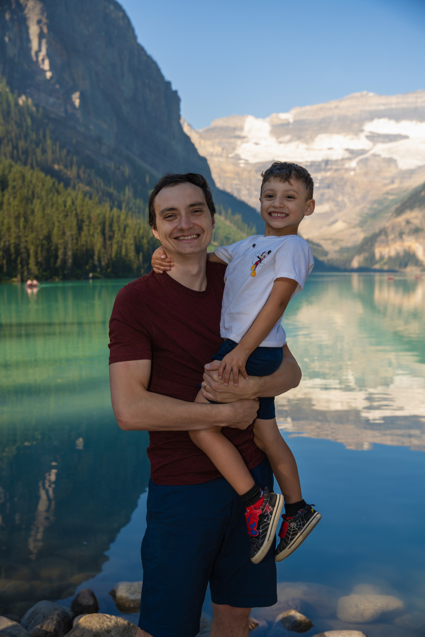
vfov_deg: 44.9
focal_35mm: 44
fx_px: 772
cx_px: 212
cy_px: 318
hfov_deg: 30.8
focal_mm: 43.6
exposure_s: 1/160
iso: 80
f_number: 5
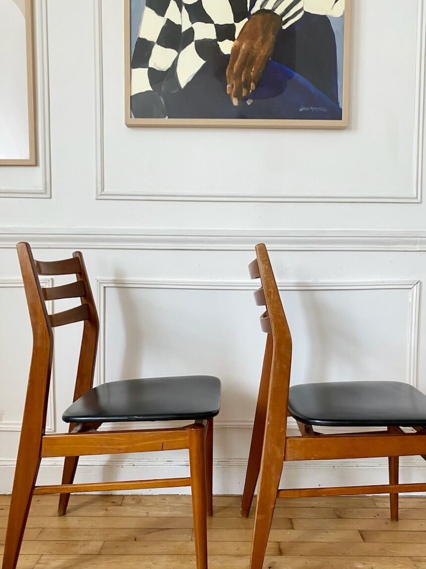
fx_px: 476
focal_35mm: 29
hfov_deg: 48.2
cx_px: 230
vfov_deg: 61.5
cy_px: 313
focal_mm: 4.25
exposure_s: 1/60
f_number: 1.8
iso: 160
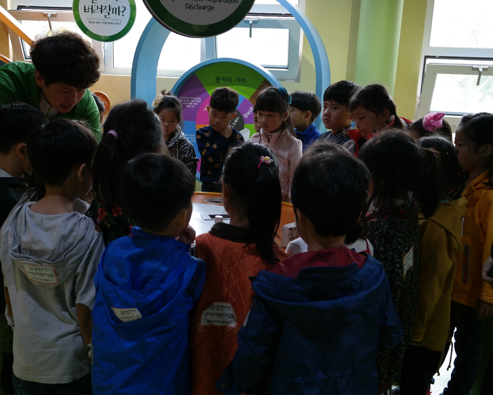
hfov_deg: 44.7
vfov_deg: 36.5
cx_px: 221
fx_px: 598
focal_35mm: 41
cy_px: 198
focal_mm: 24
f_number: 3.5
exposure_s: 1/50
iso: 400
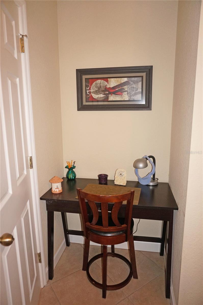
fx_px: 204
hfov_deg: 53.0
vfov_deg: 73.8
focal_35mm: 24
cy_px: 152
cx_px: 102
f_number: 3.5
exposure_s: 1/125
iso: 800
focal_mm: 16
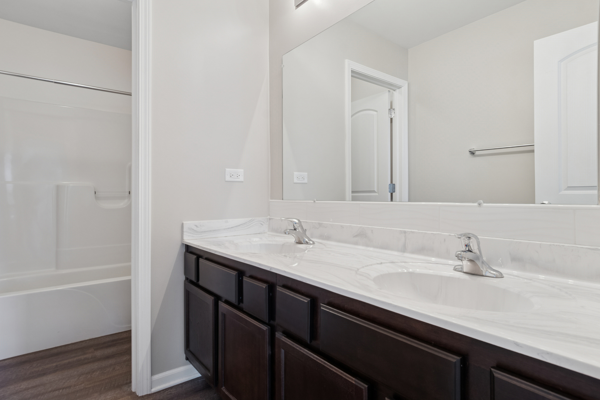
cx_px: 300
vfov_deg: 67.4
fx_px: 300
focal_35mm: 18
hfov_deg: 90.0
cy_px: 200
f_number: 8
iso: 250
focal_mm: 12
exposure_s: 1/5
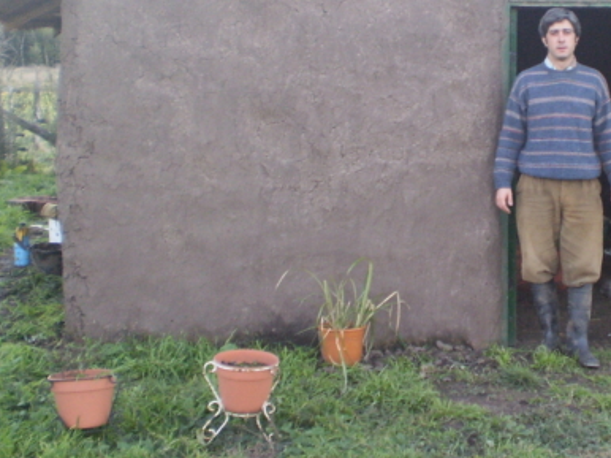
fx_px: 1235
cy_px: 105
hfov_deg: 27.2
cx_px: 492
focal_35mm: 70
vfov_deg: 20.8
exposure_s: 1/30
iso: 125
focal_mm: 6.3
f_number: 3.1
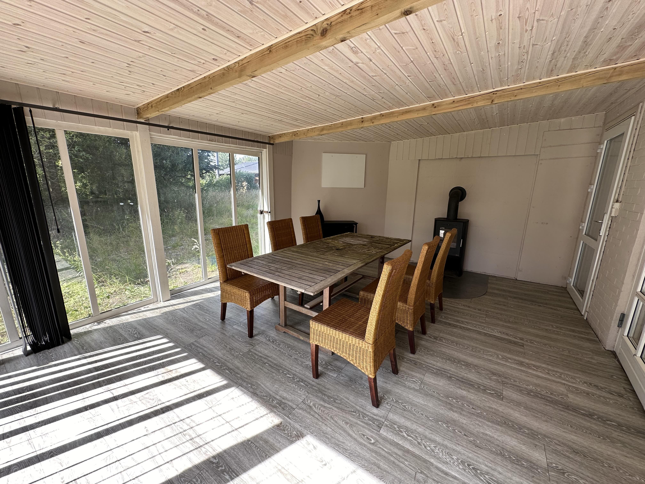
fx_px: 261
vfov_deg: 85.7
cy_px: 242
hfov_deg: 102.1
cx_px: 322
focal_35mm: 14
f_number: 2.2
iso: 40
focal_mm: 2.22
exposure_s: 1/107
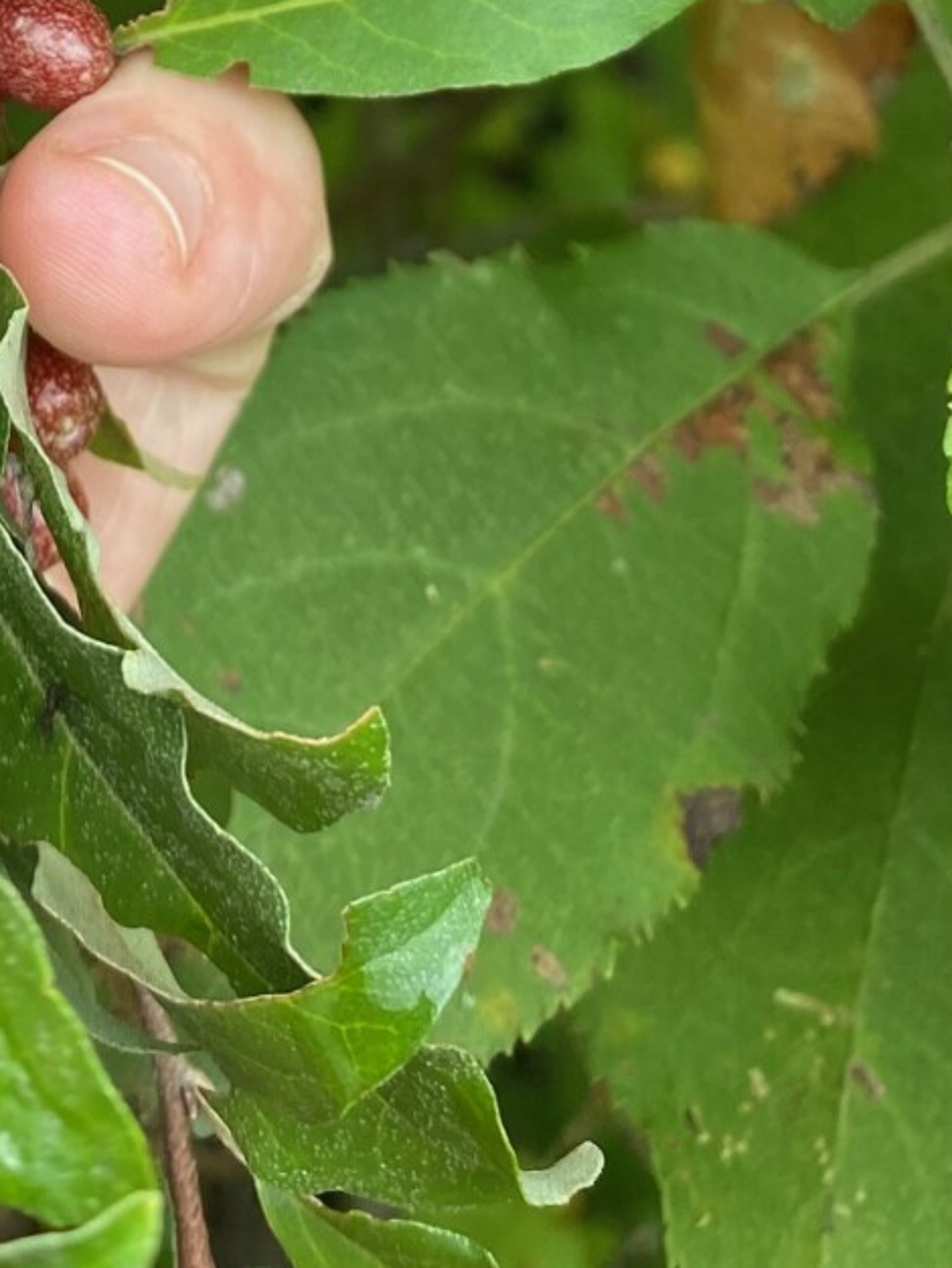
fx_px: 3115
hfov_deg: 16.9
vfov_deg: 20.0
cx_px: -75
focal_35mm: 85
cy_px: -612
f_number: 1.8
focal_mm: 4.25
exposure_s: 1/144
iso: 32
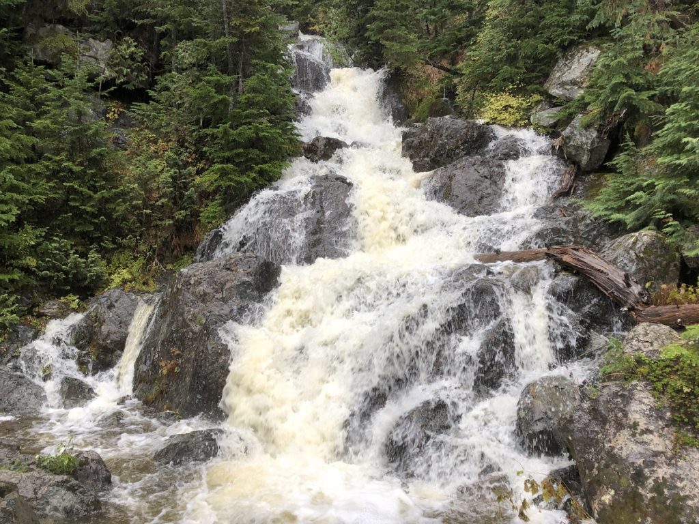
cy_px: 262
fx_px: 565
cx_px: 350
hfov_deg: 63.4
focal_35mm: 28
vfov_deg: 49.7
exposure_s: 1/120
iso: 50
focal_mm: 3.99
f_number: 1.8
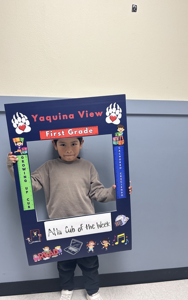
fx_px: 230
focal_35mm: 28
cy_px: 151
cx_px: 91
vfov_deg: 66.5
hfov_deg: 44.5
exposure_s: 1/120
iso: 125
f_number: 1.5
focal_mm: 5.7
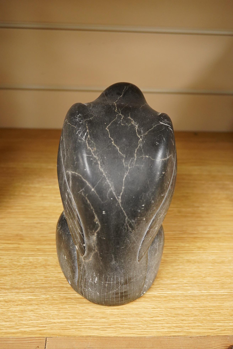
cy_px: 174
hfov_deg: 29.9
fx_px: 437
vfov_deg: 43.6
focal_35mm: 45
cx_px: 116
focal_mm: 30
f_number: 4.5
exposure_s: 1/160
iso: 2500
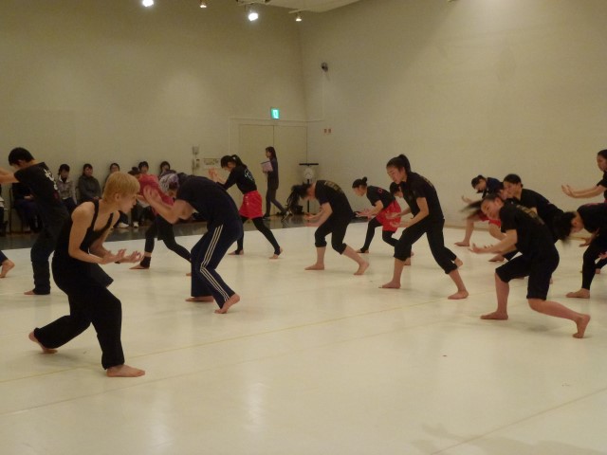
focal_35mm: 41
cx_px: 304
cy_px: 228
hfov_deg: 45.8
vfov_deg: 35.1
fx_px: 719
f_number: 3.9
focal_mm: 7.4
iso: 400
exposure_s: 1/80
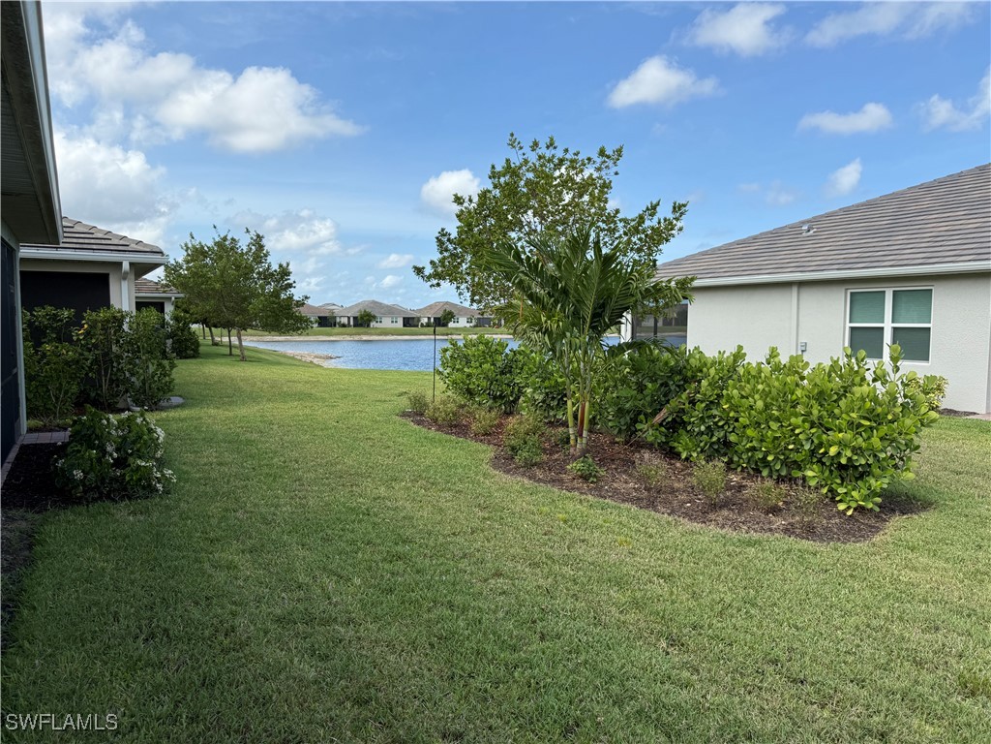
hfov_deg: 71.6
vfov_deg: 56.8
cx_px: 496
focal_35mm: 24
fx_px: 687
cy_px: 372
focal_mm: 6.76
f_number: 1.78
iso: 80
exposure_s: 1/3279
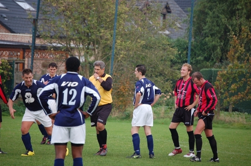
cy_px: 83
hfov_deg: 7.9
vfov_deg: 5.2
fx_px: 1827
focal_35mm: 262
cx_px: 126
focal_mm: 175
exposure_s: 1/500
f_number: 5.6
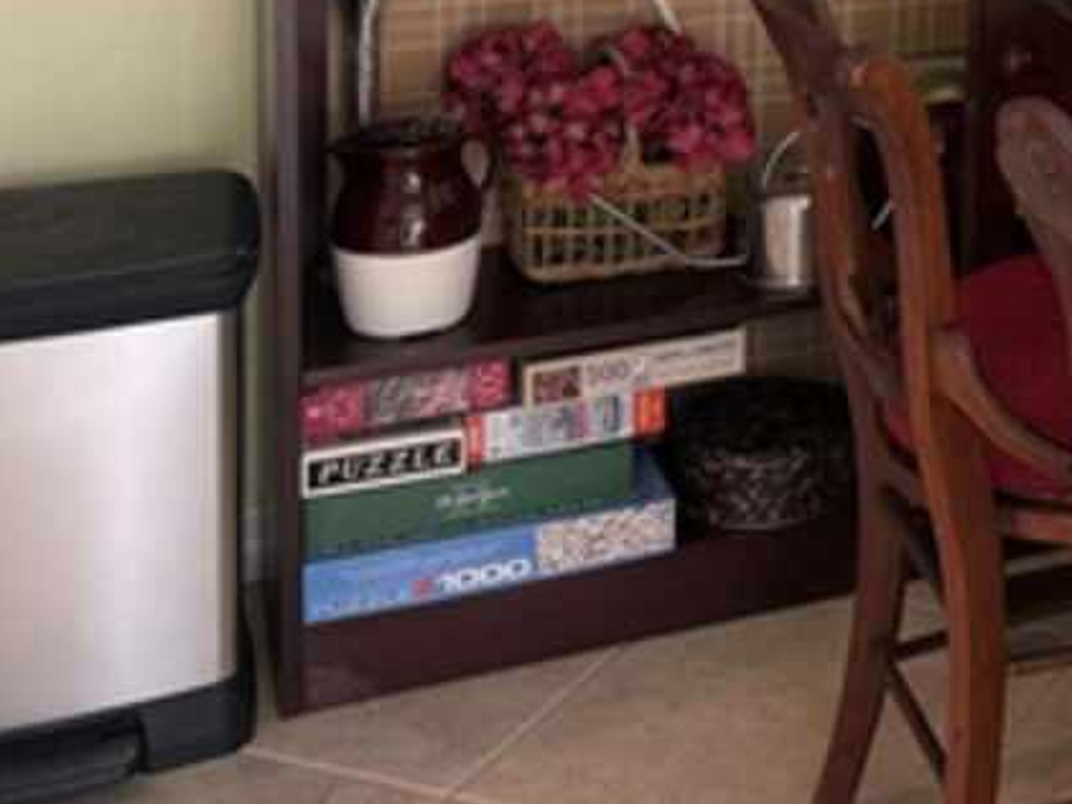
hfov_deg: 23.4
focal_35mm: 73
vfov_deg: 18.2
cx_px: 1418
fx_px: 2261
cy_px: -356
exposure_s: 1/120
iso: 200
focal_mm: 6.76
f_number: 1.78
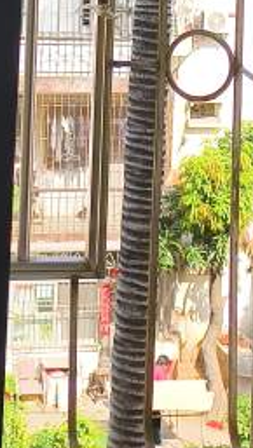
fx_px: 1237
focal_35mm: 104
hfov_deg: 11.6
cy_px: -224
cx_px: 5
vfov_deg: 18.3
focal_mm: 5.6
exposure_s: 1/693
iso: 72
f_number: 1.57
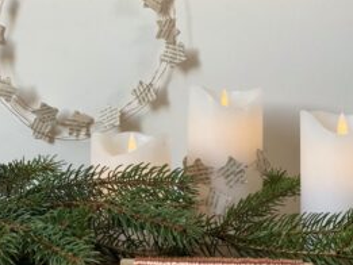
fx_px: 806
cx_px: 148
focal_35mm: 79
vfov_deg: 18.7
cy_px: 134
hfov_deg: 24.7
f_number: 2
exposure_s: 1/122
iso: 200
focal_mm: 6
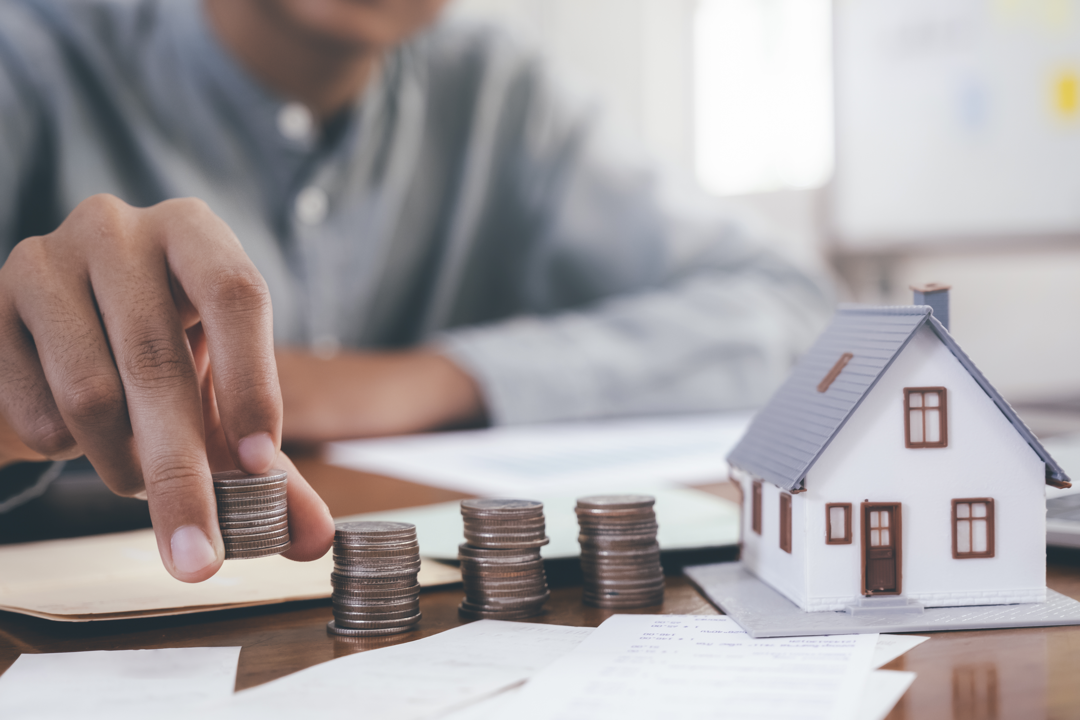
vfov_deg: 23.4
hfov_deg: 34.5
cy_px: 360
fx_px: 1740
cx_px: 540
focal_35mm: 58
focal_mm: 38.8
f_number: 2.8
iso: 320
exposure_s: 1/80
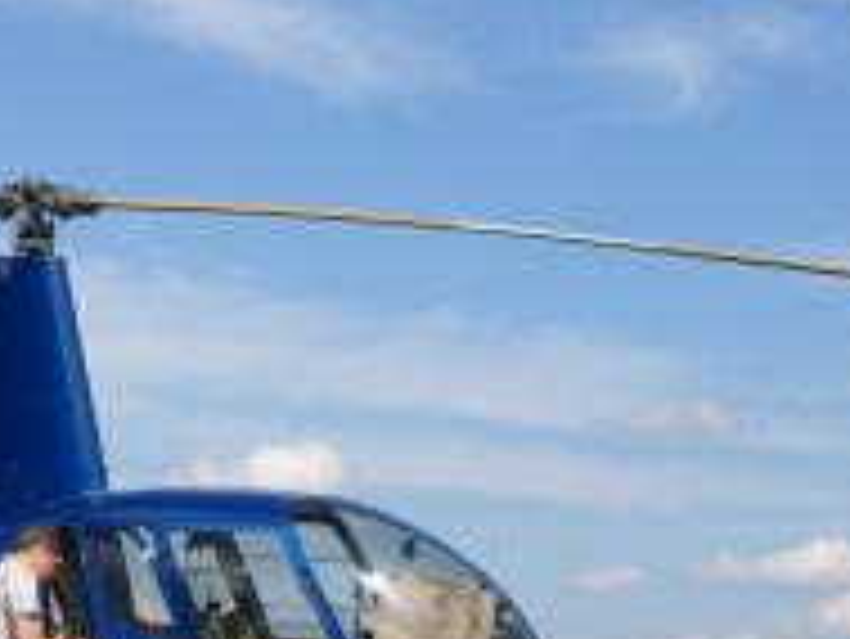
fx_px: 3907
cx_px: -162
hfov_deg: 12.1
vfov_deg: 9.3
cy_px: 382
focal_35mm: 159
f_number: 4.8
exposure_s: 1/800
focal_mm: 7.6
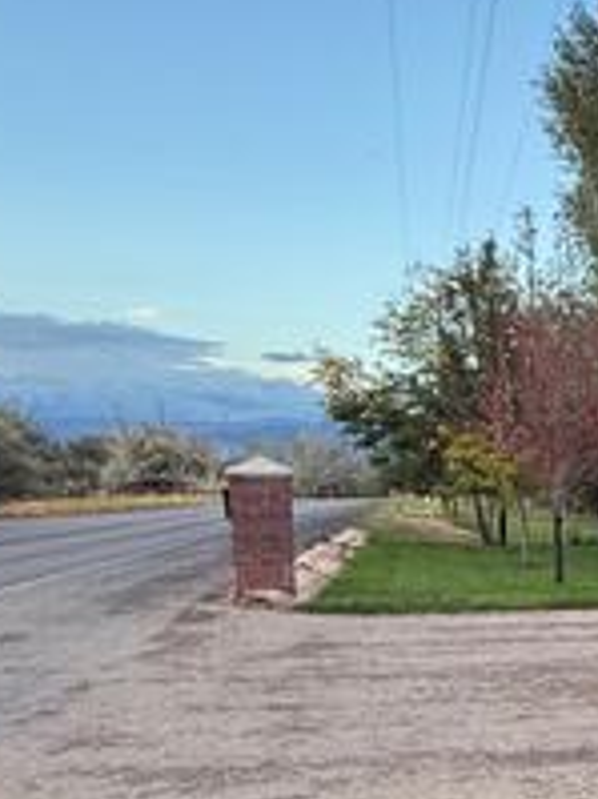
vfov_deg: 35.1
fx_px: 1245
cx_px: 1096
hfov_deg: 19.6
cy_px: 550
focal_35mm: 54
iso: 64
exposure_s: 1/118
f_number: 2.2
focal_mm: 2.22
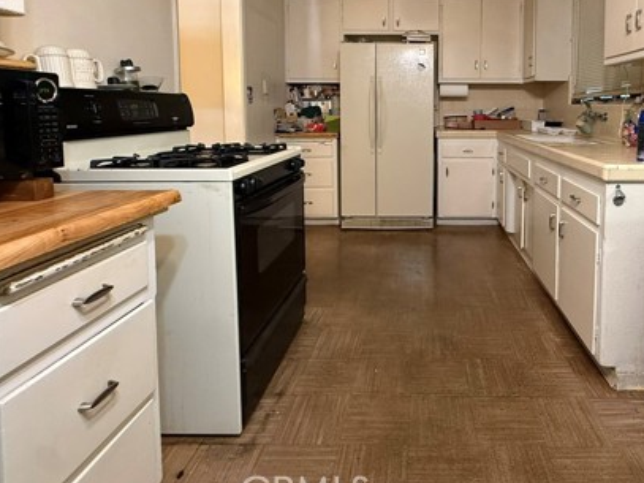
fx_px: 409
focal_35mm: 22
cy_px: 133
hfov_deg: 74.3
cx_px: 424
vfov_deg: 58.5
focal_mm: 2.22
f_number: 2.2
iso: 500
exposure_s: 1/60
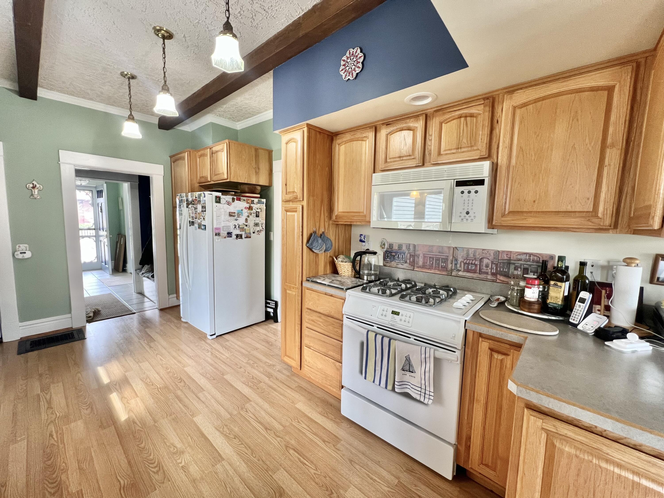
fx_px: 249
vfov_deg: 89.9
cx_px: 332
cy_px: 249
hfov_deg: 106.2
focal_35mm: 13
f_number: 1.8
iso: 160
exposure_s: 1/60
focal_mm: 1.57
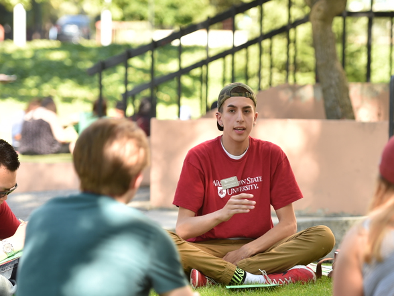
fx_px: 2231
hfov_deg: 10.1
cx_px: 231
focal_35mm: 196
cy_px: 220
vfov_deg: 7.6
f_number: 3.2
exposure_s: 1/250
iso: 200
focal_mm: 120
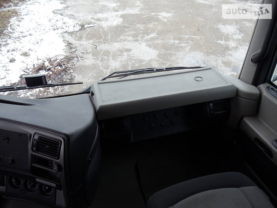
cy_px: 104
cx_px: 138
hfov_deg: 42.9
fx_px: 352
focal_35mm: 44
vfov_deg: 32.9
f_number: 3.5
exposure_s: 1/30
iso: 100
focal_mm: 6
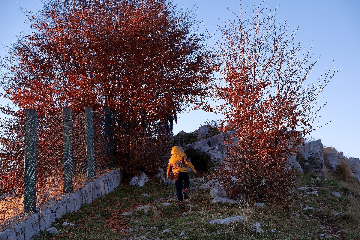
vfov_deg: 17.9
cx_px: 180
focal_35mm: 76
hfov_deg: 26.7
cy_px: 120
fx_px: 760
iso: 640
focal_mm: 50.5
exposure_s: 1/160
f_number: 5
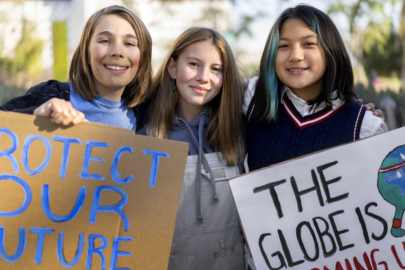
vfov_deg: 24.6
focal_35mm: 55
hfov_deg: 36.2
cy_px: 135
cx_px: 202
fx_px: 619
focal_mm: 55
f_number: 1.8
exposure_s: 1/800
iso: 100
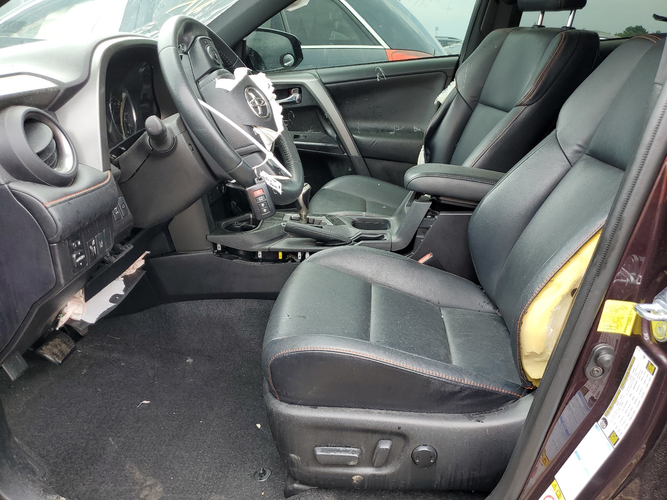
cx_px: 334
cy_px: 250
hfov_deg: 67.3
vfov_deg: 53.1
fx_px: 501
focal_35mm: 26
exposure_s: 1/208
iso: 50
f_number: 1.5
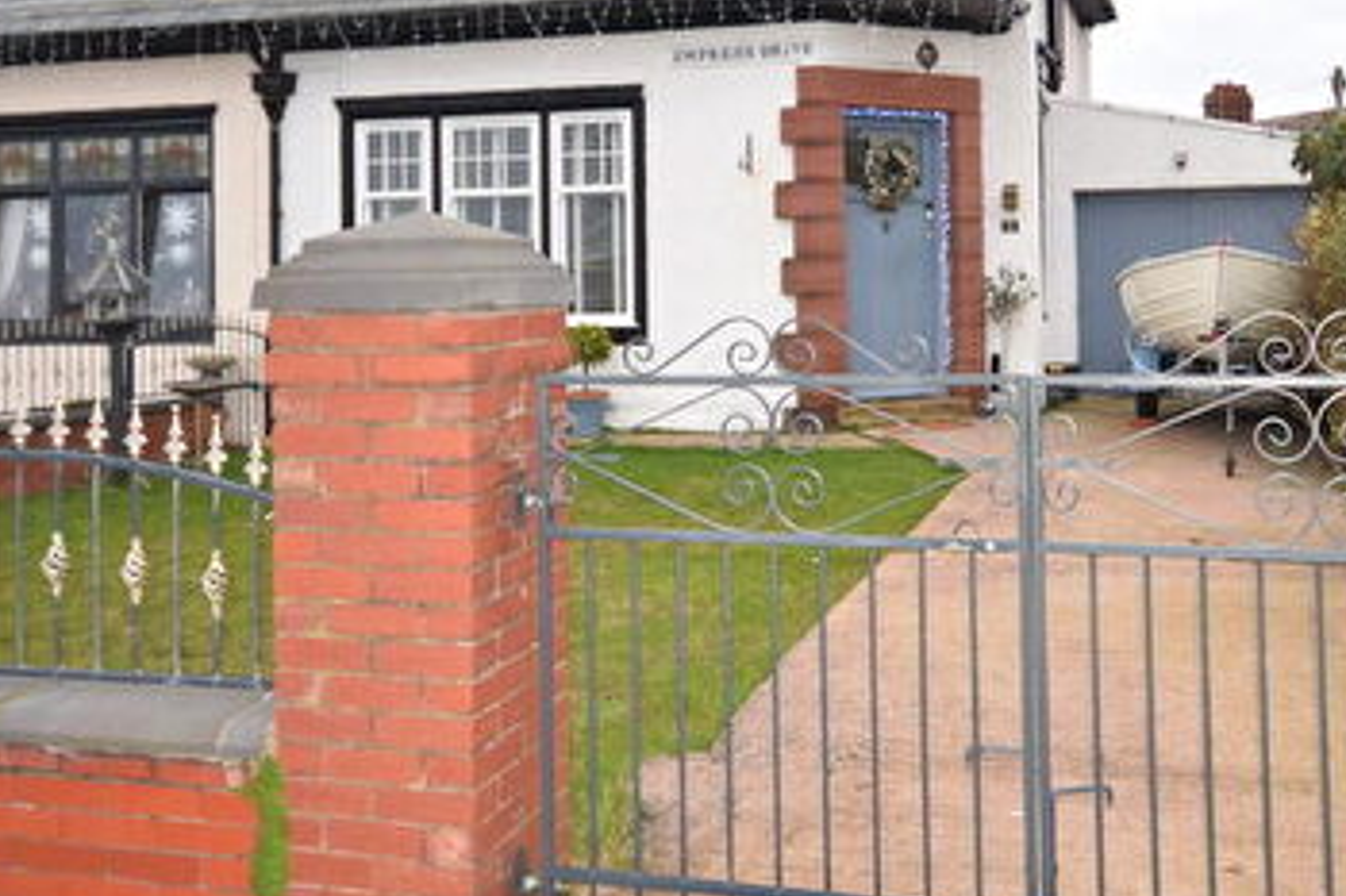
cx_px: 819
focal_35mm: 39
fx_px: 1457
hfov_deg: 49.2
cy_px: 244
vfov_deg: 33.6
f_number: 5.6
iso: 360
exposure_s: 1/125
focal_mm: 13
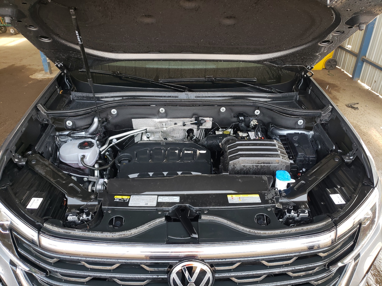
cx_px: 191
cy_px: 143
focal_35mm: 26
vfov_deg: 53.1
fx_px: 287
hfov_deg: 67.3
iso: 56
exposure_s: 1/120
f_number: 1.5
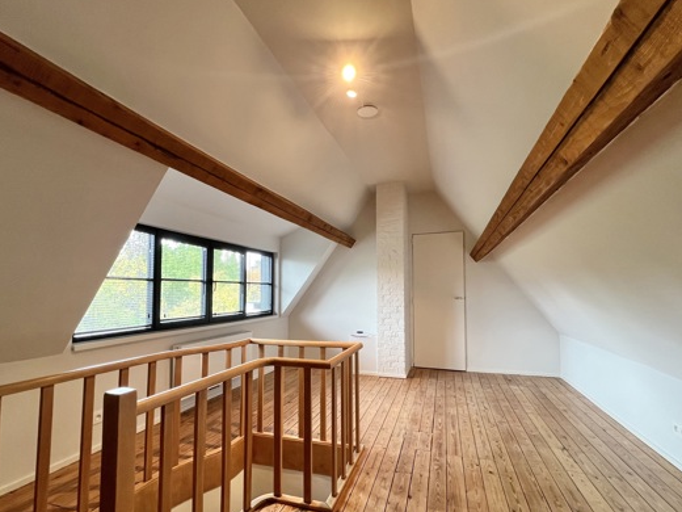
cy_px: 276
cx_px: 336
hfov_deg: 94.5
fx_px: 315
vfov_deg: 78.0
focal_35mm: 16
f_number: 1.8
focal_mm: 1.57
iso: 200
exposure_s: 1/100
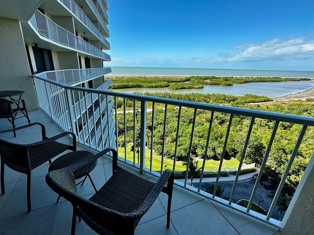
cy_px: 115
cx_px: 148
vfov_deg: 78.1
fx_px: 145
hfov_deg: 94.4
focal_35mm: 16
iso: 40
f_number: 2.2
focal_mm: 2.22
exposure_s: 1/812
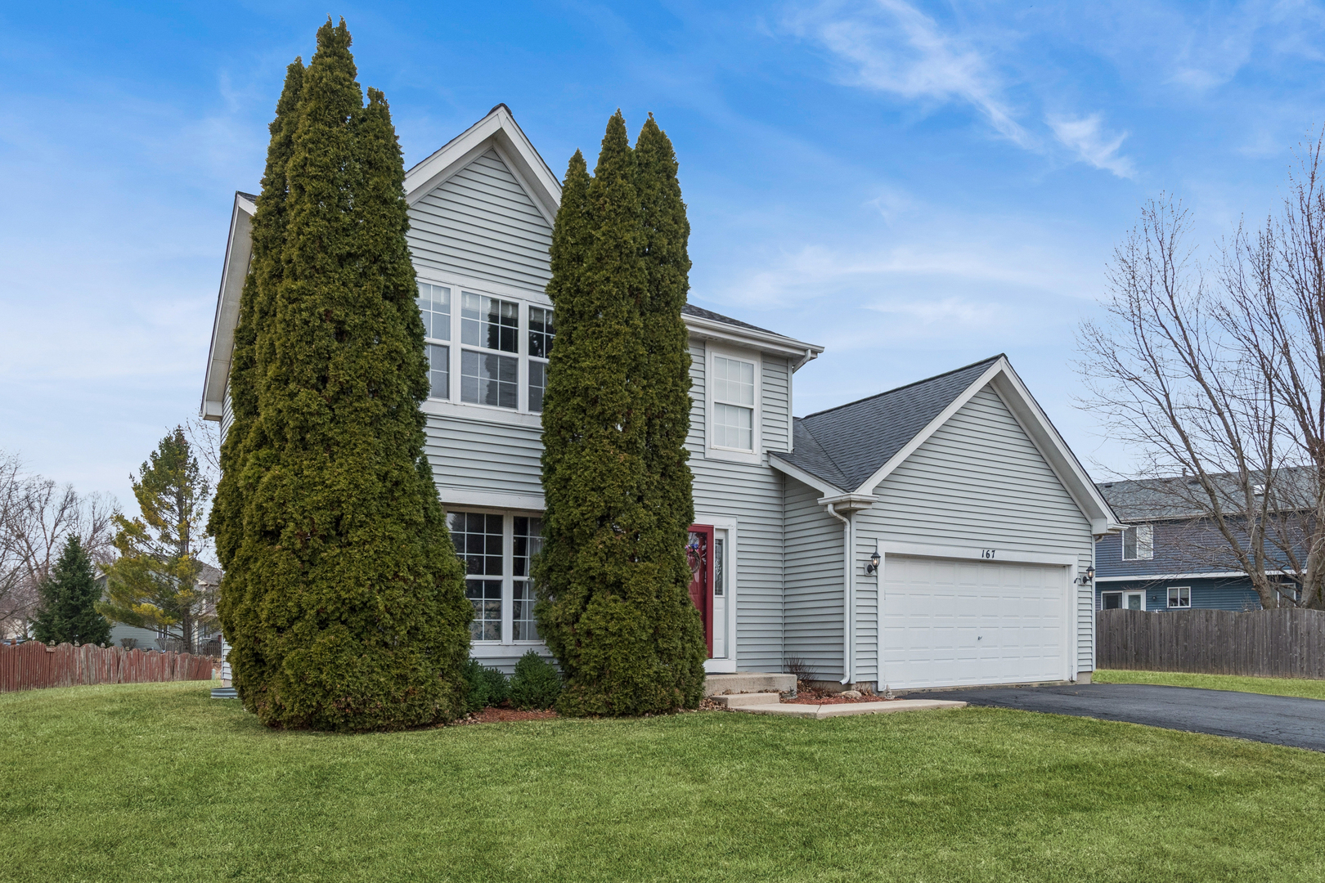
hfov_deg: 81.2
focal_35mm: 21
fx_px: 773
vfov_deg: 59.5
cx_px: 662
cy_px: 442
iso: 320
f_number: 8
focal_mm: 14
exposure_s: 1/160
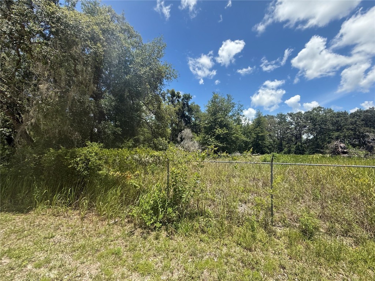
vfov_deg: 85.7
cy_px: 140
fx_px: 152
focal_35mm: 14
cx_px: 188
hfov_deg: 102.1
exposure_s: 1/1259
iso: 64
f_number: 2.2
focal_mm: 2.22
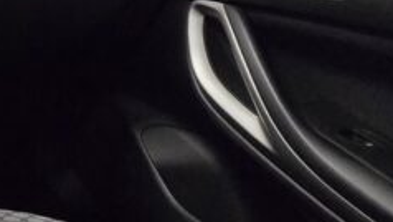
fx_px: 636
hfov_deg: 22.2
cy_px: -70
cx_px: -301
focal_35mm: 61
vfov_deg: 18.3
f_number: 2.2
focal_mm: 1.7
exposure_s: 1/50
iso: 320
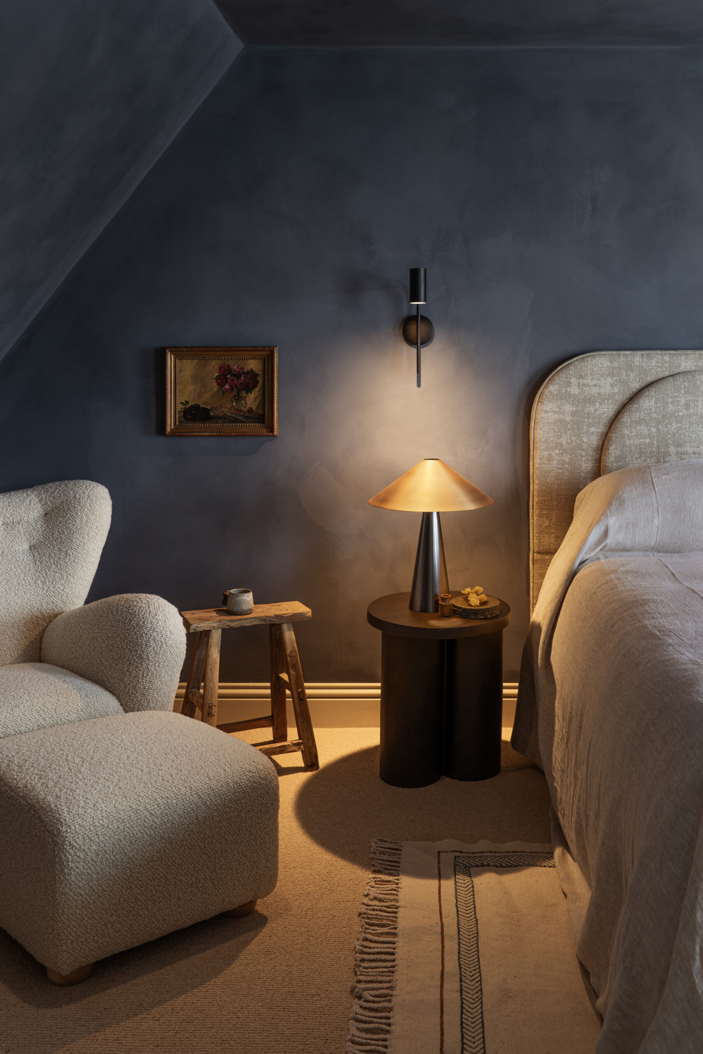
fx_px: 936
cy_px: 527
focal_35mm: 32
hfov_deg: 41.2
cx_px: 352
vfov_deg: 58.7
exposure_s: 1/2
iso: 100
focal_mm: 32
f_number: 5.6
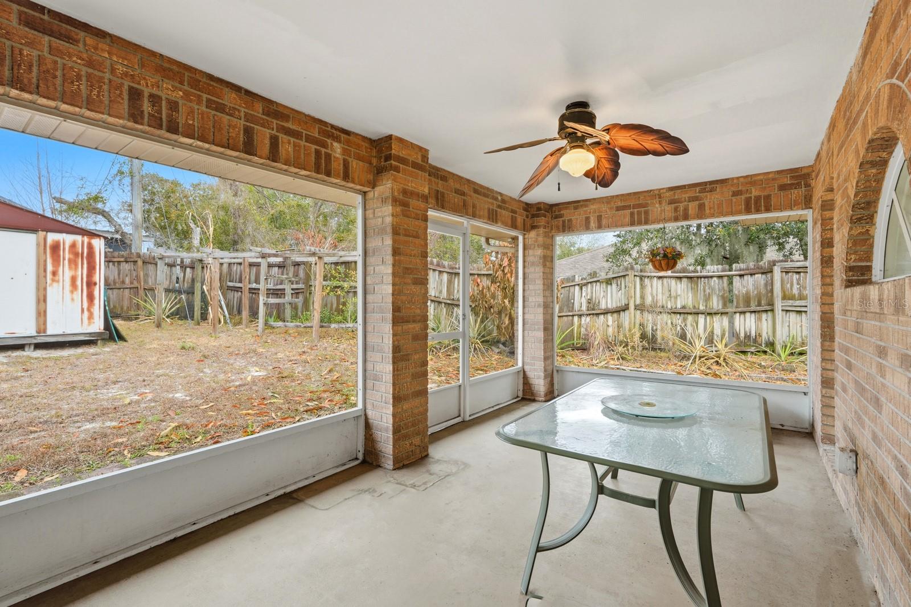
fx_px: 418
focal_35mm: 16
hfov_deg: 95.0
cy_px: 304
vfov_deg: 72.1
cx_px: 456
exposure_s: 1/1000
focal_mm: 16.5
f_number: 8
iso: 400
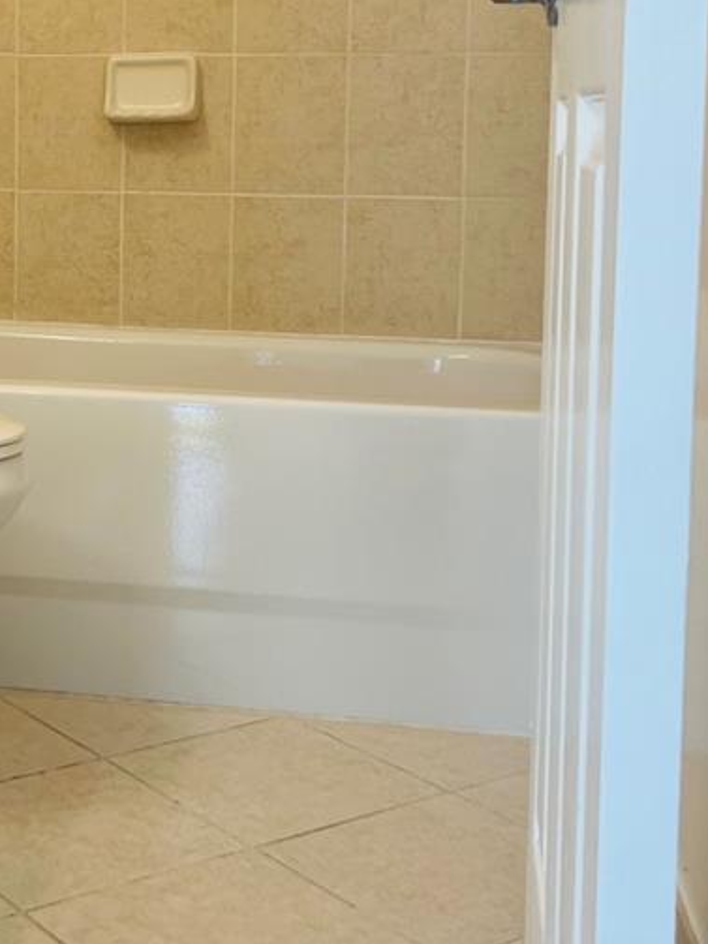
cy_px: 240
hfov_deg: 23.0
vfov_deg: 30.7
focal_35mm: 62
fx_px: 1691
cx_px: 62
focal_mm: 5.7
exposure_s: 1/120
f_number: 1.5
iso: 64
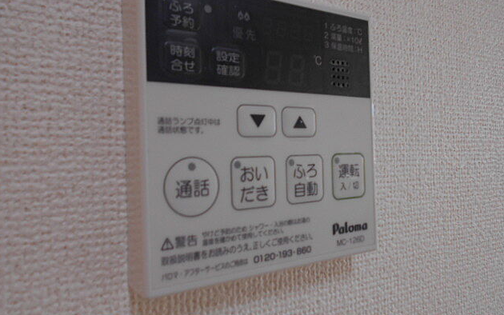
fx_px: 385
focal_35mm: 28
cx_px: 251
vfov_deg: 44.5
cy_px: 151
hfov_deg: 66.5
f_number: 3.2
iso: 160
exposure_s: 1/30
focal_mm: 4.6
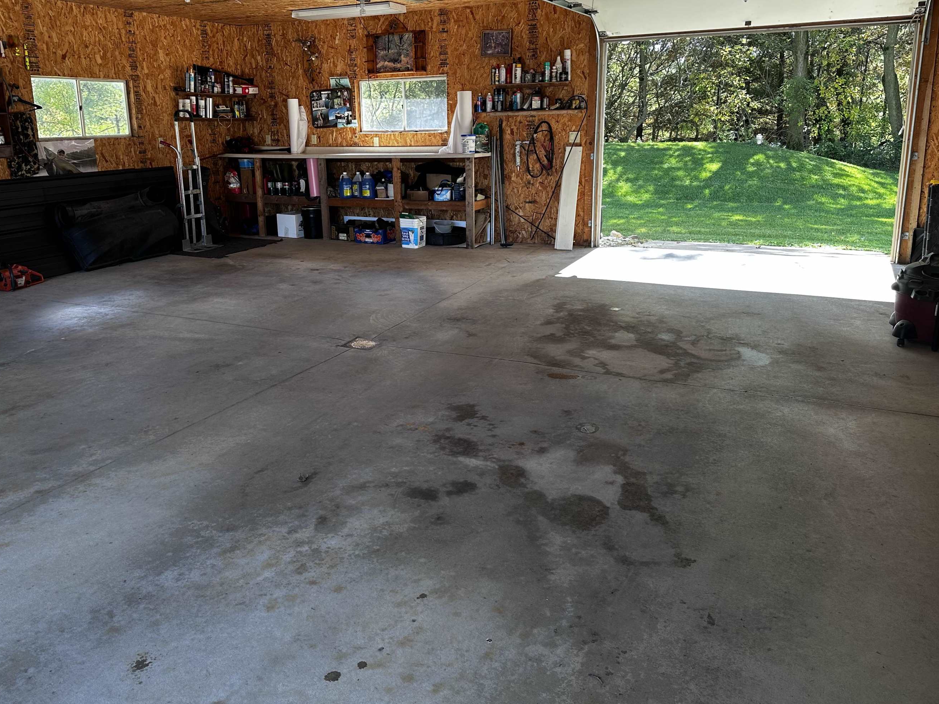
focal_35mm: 28
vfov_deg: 49.6
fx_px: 760
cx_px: 440
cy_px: 296
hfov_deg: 63.4
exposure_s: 1/123
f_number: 1.78
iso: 64
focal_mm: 6.86
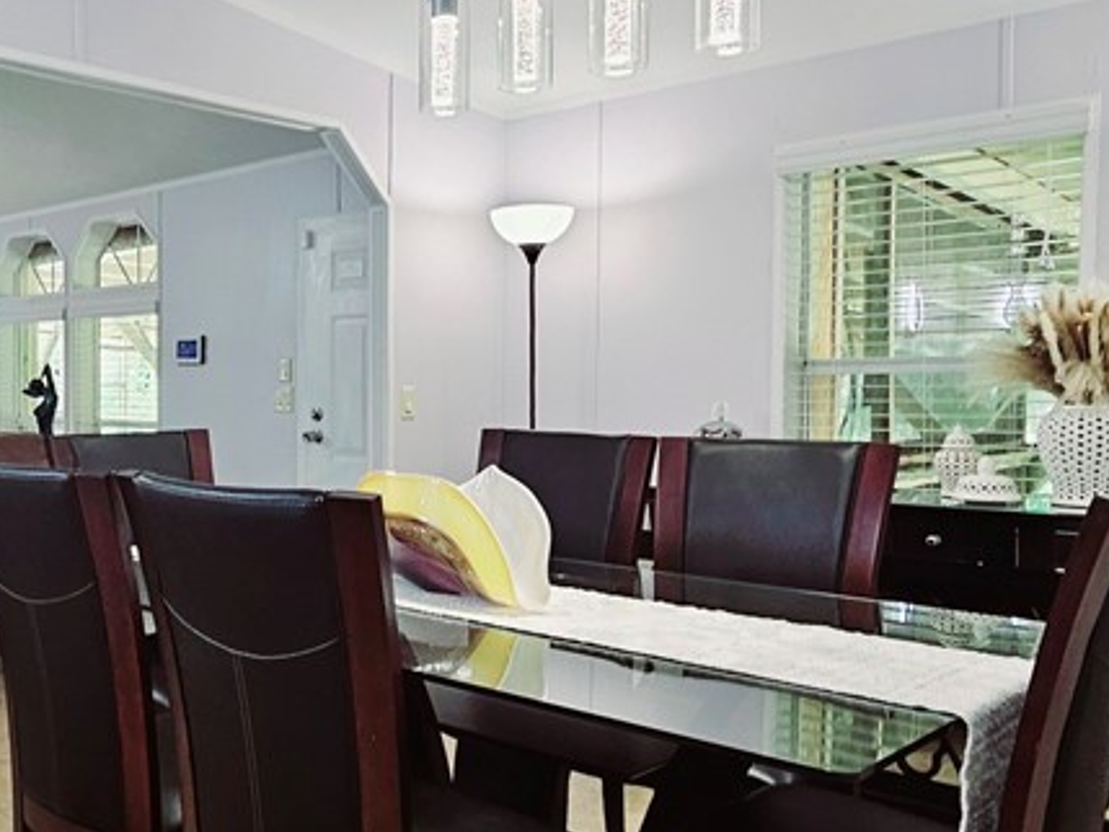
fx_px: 993
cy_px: 545
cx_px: 274
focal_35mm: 31
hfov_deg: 55.5
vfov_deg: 44.9
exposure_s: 1/60.2
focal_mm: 2.2
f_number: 2.2
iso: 160
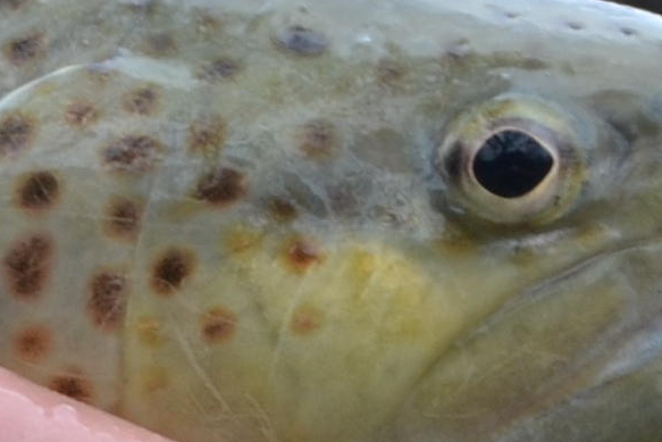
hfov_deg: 3.1
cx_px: -577
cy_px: -78
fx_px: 11991
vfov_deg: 2.1
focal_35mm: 652
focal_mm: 55
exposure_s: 1/125
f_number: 5.6
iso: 160
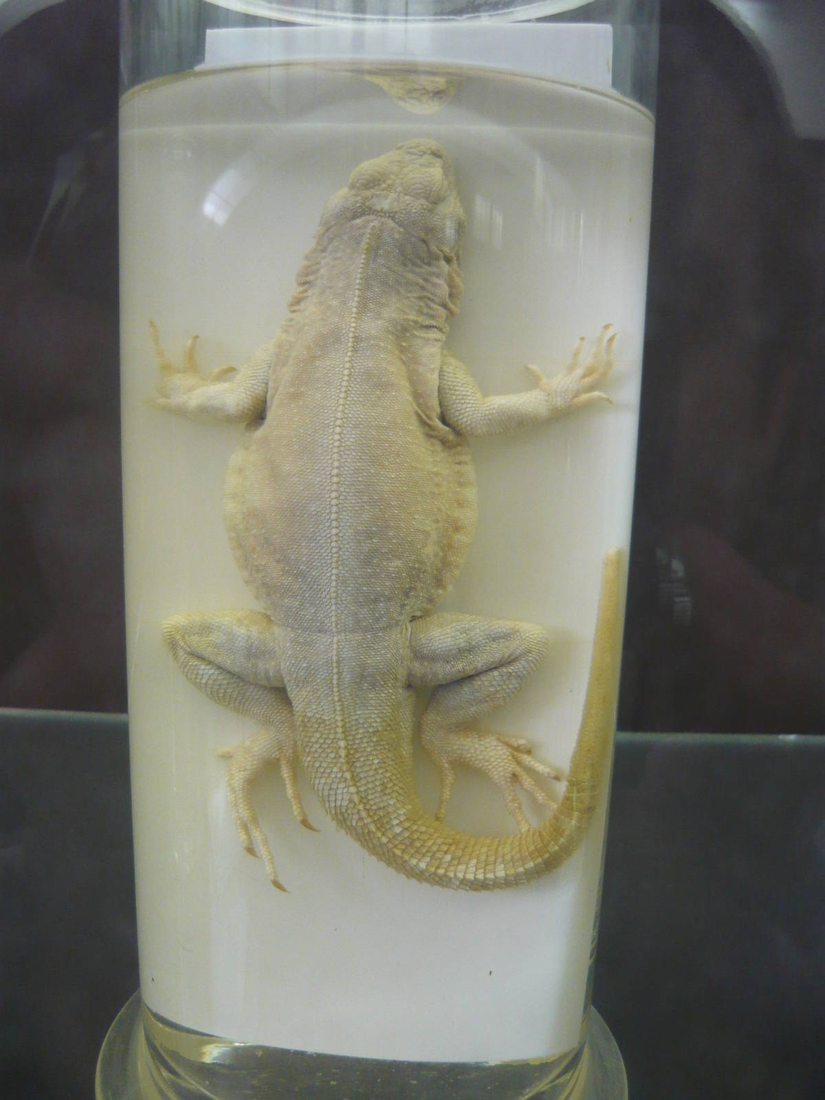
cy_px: 550
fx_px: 1049
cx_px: 412
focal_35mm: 33
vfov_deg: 55.4
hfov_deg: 42.9
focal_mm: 5.5
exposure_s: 1/30
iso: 250
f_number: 2.8
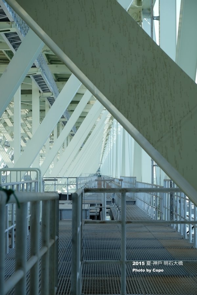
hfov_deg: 16.5
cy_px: 148
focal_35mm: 83
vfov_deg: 24.5
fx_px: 681
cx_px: 98
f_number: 5.6
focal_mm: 55
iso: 200
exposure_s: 1/150
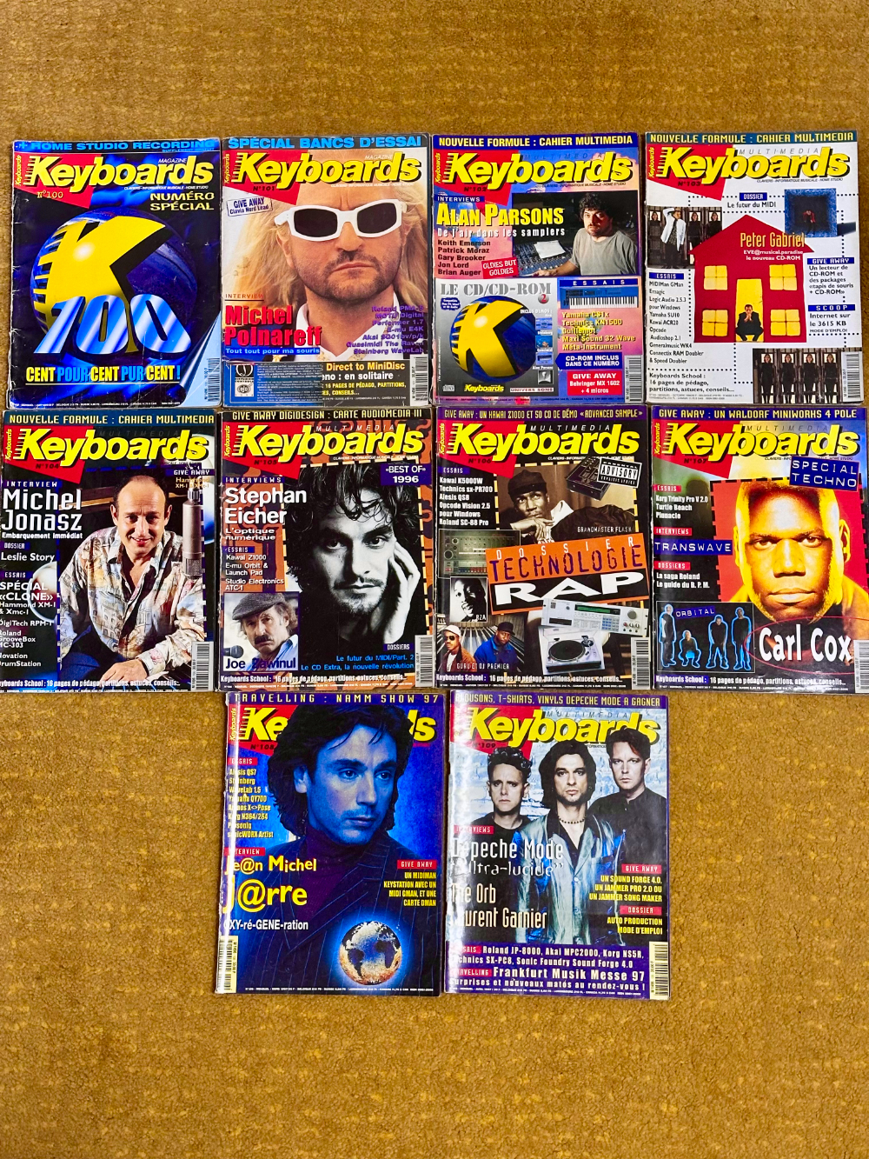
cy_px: 580
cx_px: 434
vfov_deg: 39.7
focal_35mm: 48
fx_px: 1606
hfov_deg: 30.3
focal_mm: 6.9
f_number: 1.8
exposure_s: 1/50
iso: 250
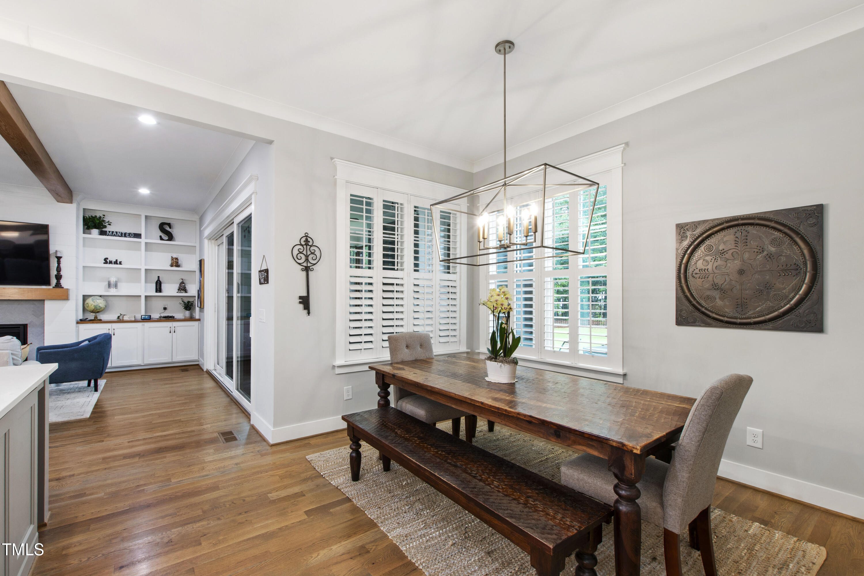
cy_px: 288
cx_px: 432
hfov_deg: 100.4
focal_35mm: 15
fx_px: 360
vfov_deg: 77.3
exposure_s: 1
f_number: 8
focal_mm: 10
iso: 100
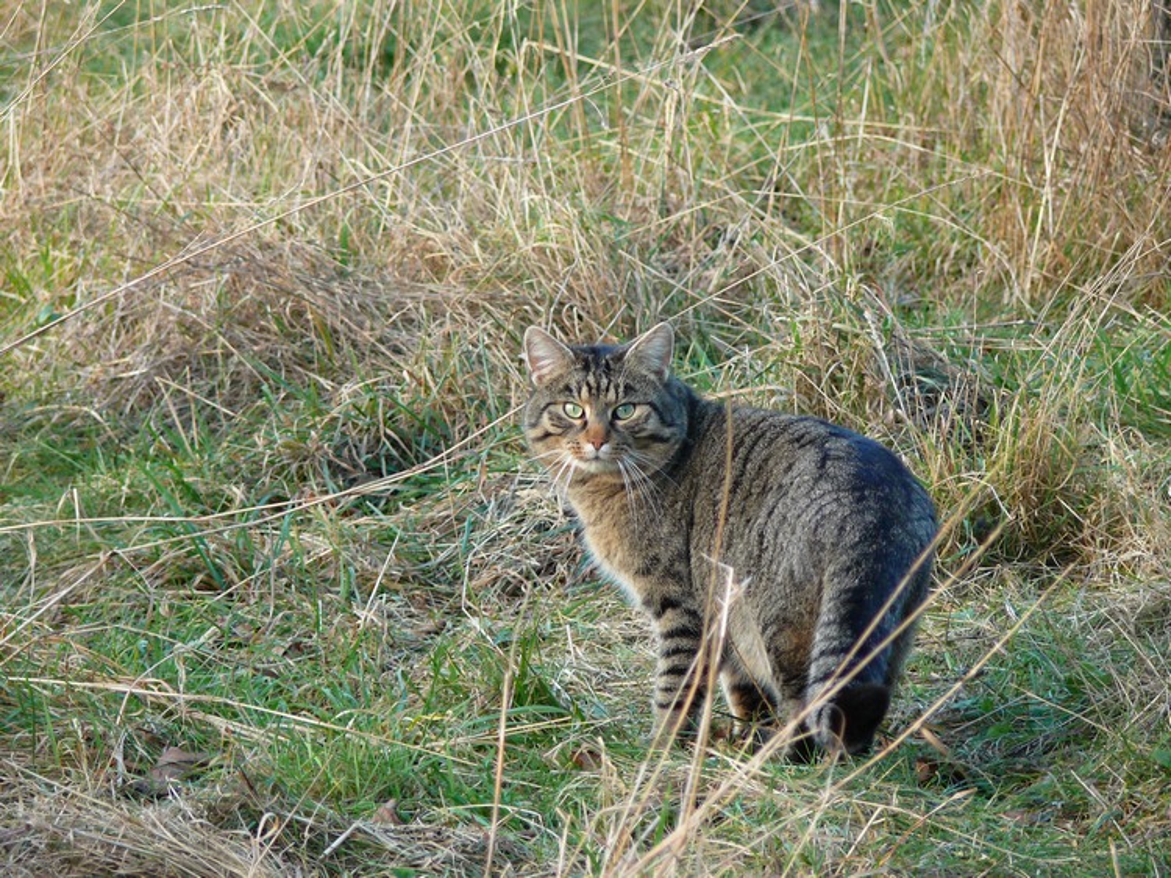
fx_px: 9638
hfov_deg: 7.0
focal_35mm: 285
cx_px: 586
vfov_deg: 5.2
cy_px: 439
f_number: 3.6
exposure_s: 1/125
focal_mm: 60.3
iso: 160
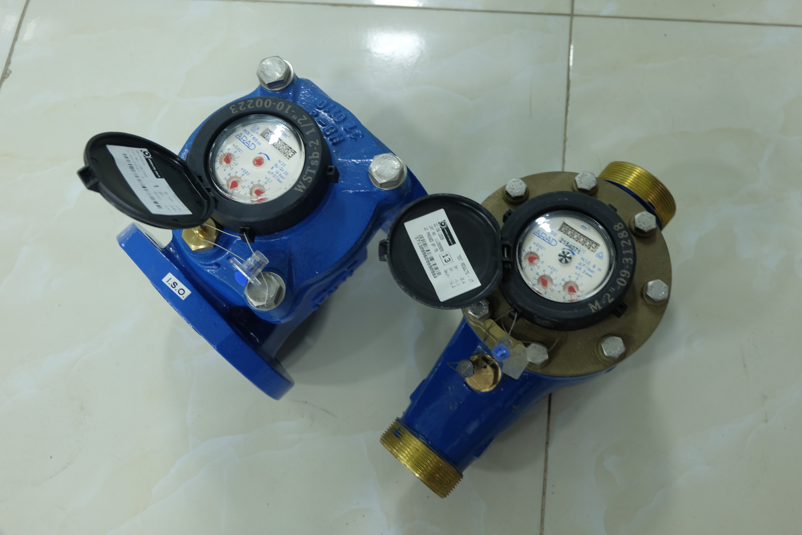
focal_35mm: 32
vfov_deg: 41.1
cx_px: 401
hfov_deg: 58.7
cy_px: 268
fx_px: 713
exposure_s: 1/6.5
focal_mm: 21.1
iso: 200
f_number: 4
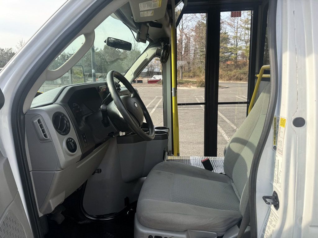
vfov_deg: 56.8
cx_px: 159
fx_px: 220
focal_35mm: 24
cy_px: 119
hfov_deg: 71.6
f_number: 1.78
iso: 80
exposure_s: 1/842
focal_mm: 6.76
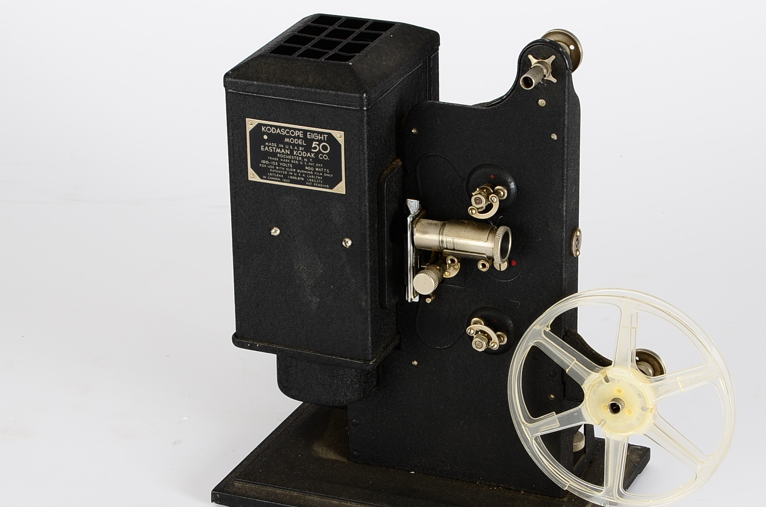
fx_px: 2782
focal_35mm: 131
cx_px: 466
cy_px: 271
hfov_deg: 15.7
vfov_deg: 10.4
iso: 100
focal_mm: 58
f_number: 11
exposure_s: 1/100
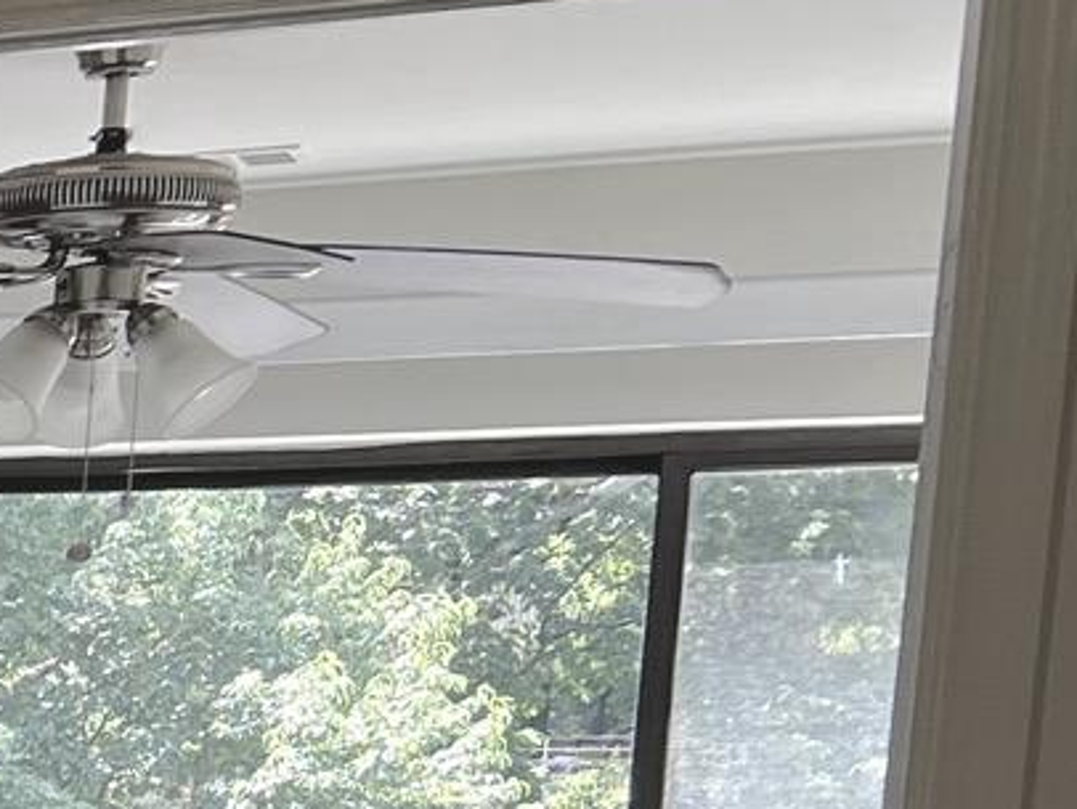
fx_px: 4078
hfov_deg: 11.8
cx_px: -1610
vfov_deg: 10.6
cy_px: 1462
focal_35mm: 131
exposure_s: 1/120
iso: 50
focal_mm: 5.7
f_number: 1.5
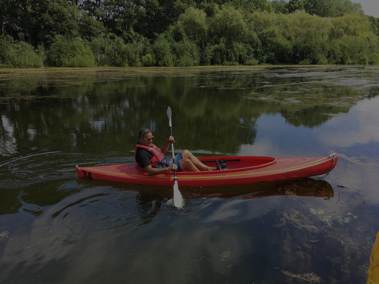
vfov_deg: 48.2
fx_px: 318
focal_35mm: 29
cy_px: 142
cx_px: 190
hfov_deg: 61.7
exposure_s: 1/549
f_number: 2.2
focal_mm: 4.15
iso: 25
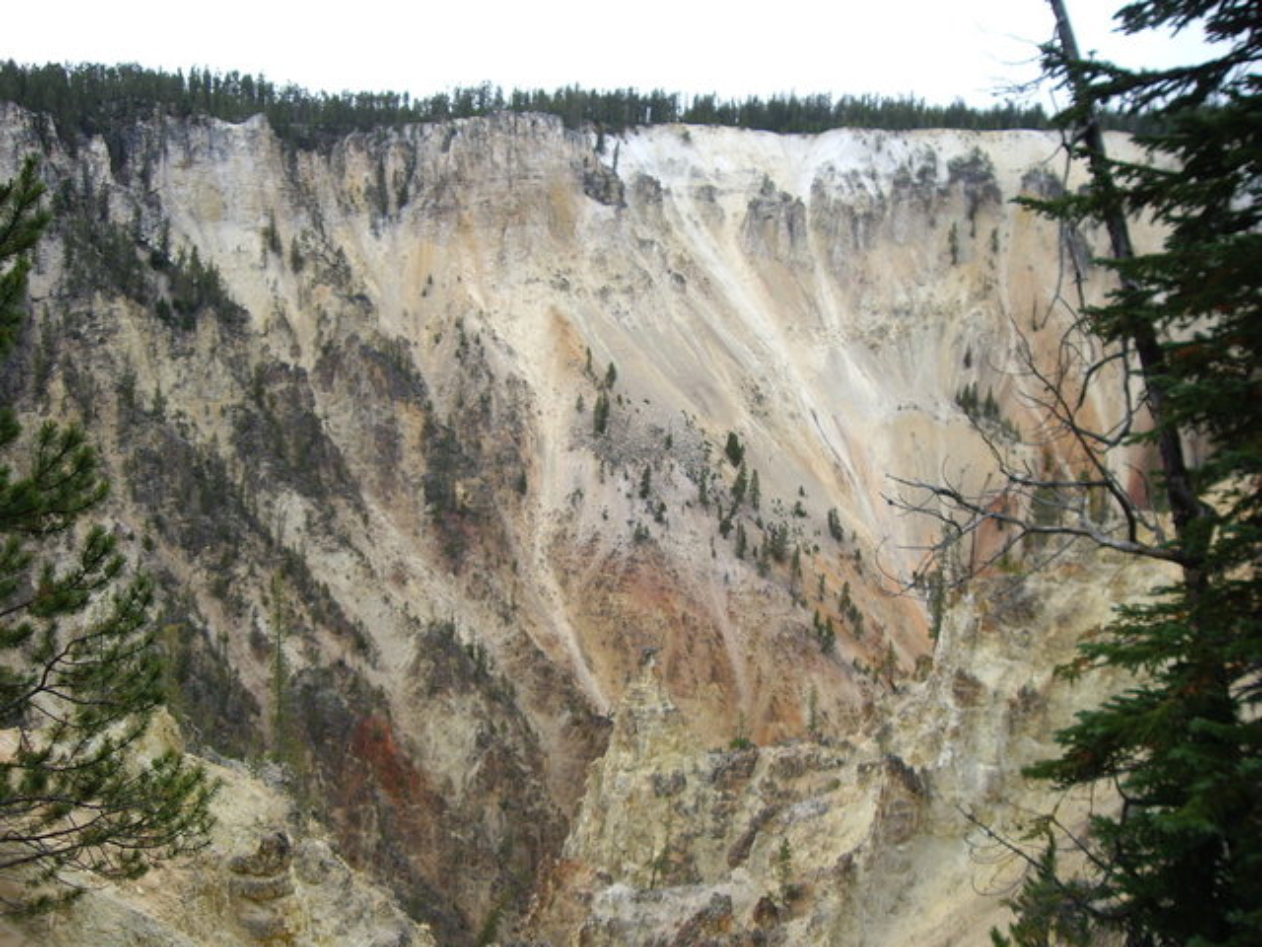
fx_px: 1385
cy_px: 474
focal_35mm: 38
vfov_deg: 37.7
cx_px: 631
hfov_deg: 49.0
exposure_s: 1/250
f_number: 2.7
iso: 50
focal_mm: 6.2
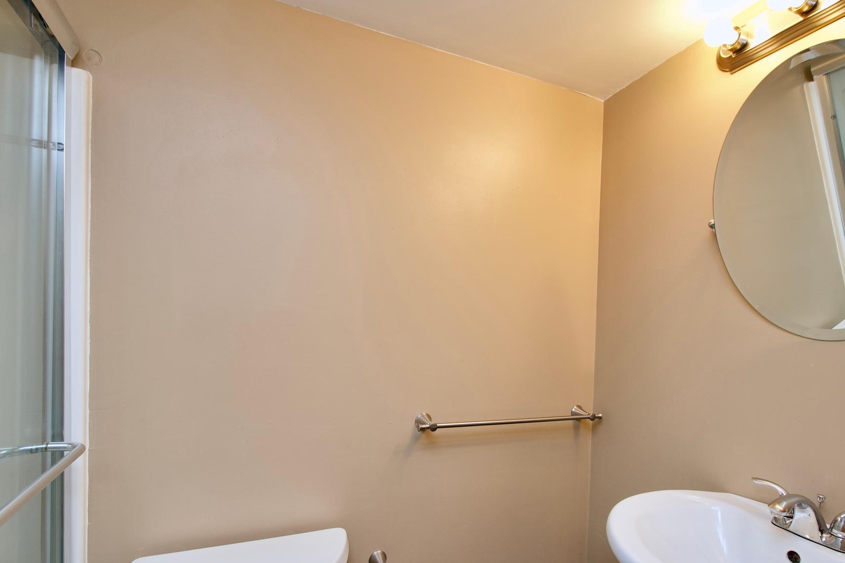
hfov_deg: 90.0
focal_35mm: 18
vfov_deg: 67.1
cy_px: 322
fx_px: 422
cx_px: 435
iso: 320
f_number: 7.1
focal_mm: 10
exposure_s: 1/20
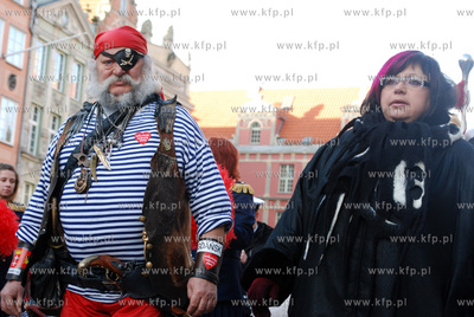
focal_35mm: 84
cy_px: 158
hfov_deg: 24.2
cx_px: 237
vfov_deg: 16.3
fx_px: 1108
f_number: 5.6
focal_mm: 56
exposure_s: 1/125
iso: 500
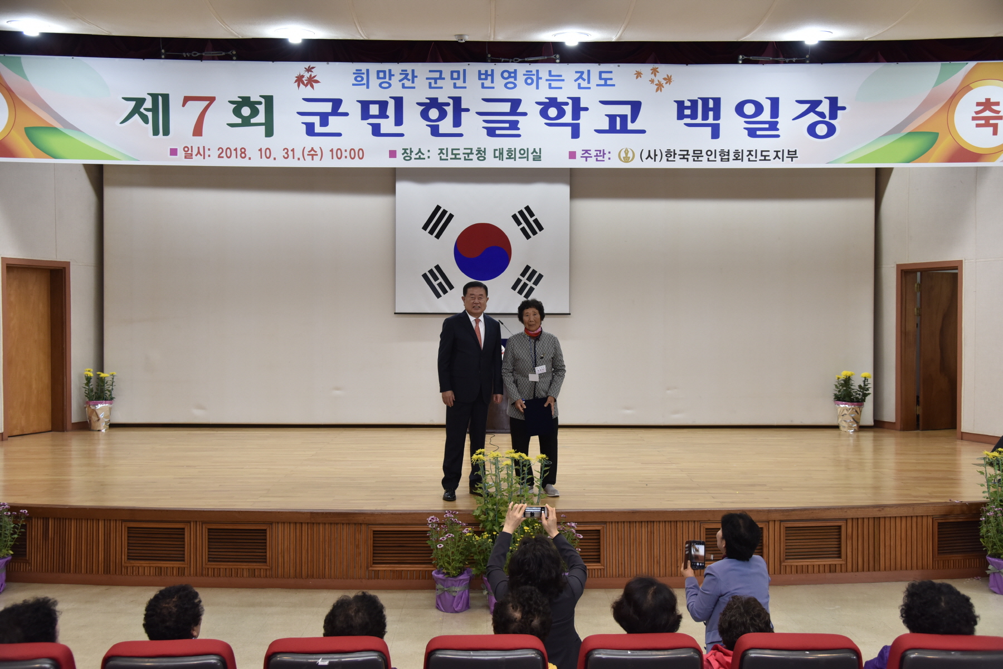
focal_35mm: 35
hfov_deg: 54.4
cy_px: 334
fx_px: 975
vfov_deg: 37.9
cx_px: 502
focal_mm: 35
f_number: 4.5
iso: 800
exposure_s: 1/125
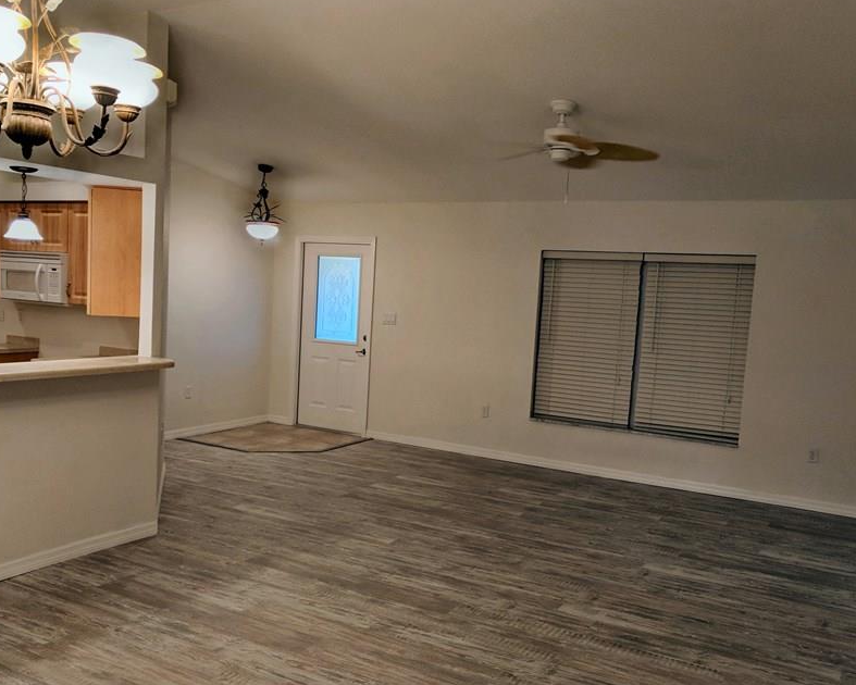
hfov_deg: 54.2
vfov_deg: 44.5
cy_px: 373
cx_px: 405
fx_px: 836
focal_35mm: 33
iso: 215
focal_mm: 4.67
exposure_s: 1/60
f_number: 2
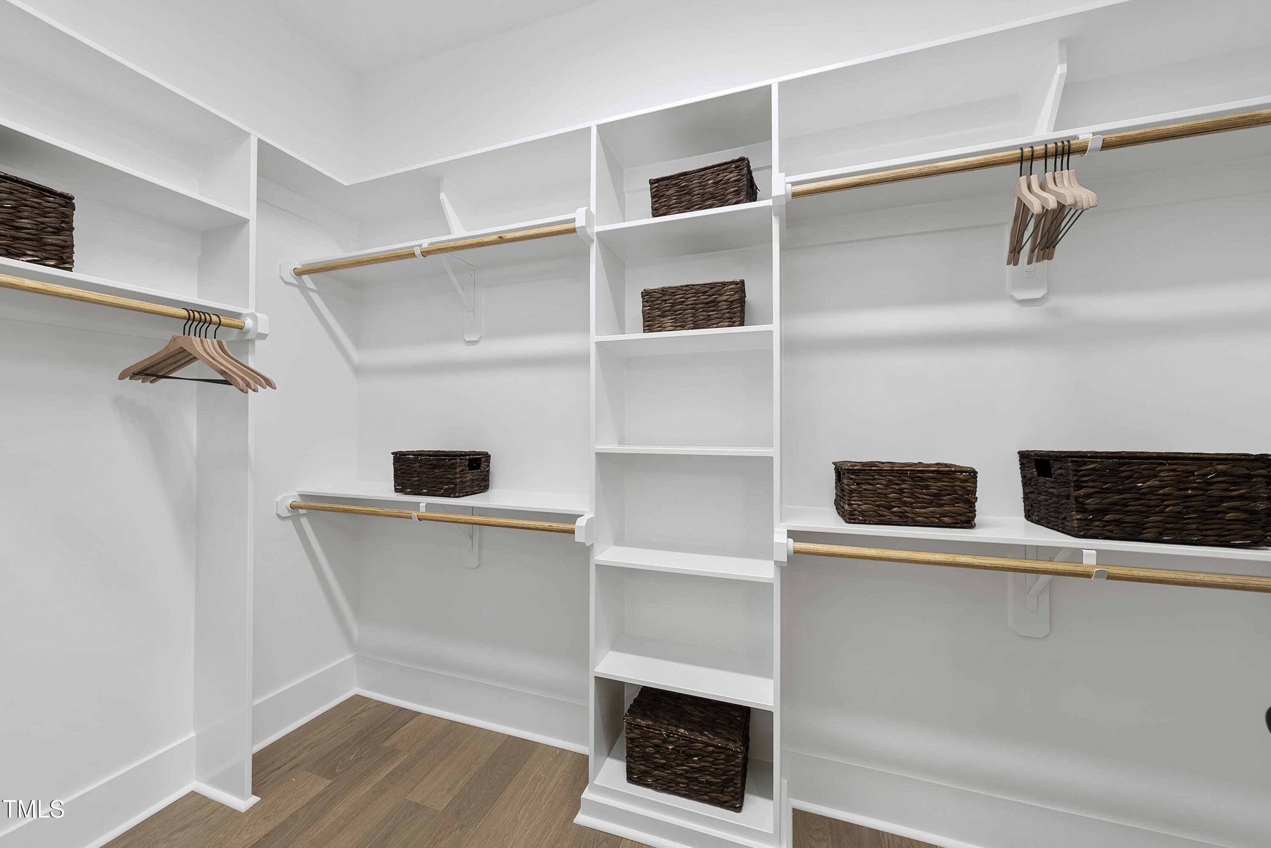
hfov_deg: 112.6
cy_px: 424
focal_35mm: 12
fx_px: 424
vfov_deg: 90.1
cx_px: 636
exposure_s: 1/5
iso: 400
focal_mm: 12
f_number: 7.1
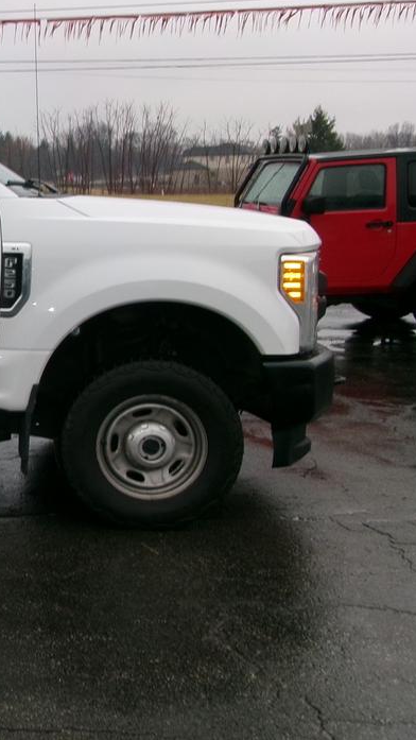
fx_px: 1098
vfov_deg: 37.2
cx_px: -249
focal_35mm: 56
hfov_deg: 18.4
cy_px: 334
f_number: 3.9
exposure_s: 1/50
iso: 100
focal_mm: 5.1
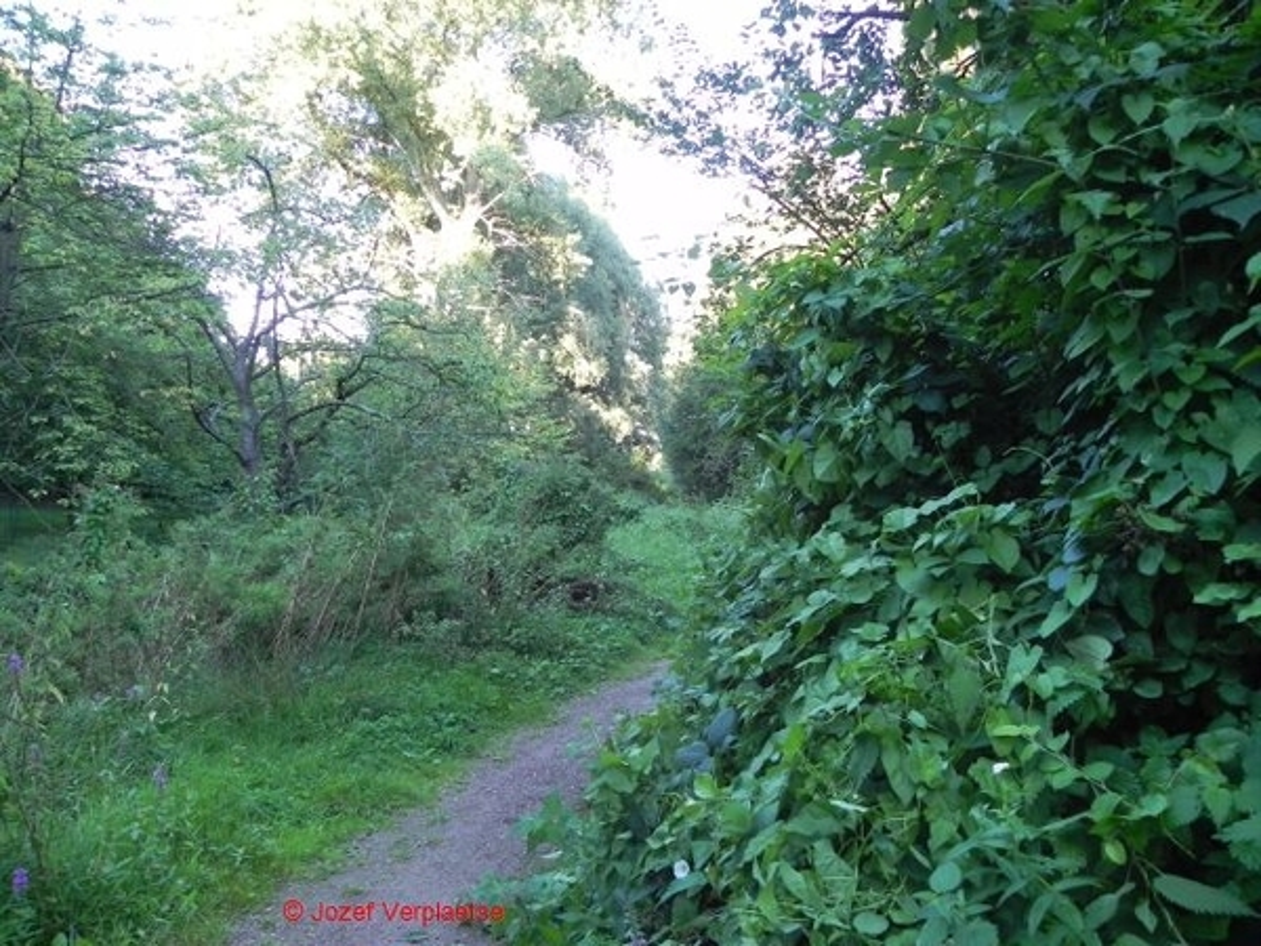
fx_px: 947
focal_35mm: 26
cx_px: 630
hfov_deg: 67.3
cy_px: 473
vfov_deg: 53.1
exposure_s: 1/67.4
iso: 160
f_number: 2.8
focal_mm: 4.6
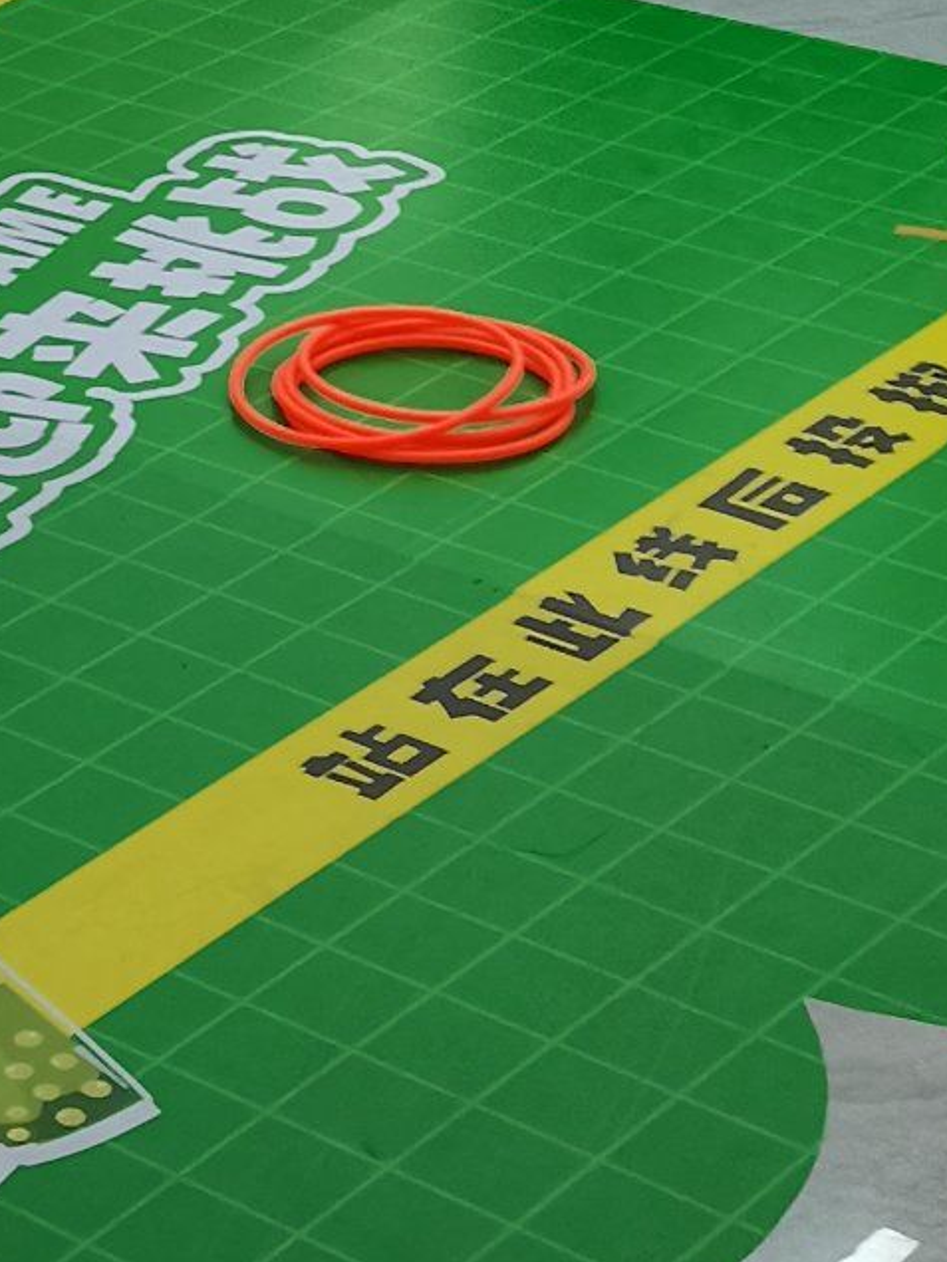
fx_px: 4231
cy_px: -170
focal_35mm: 116
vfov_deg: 16.4
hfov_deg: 12.1
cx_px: -522
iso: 125
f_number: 1.9
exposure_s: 1/50
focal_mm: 4.94
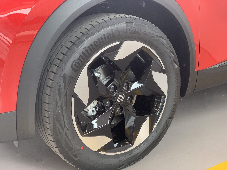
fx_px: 341
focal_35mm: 52
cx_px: 114
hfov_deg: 36.8
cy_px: 85
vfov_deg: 28.0
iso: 125
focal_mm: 6
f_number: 2.4
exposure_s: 1/60
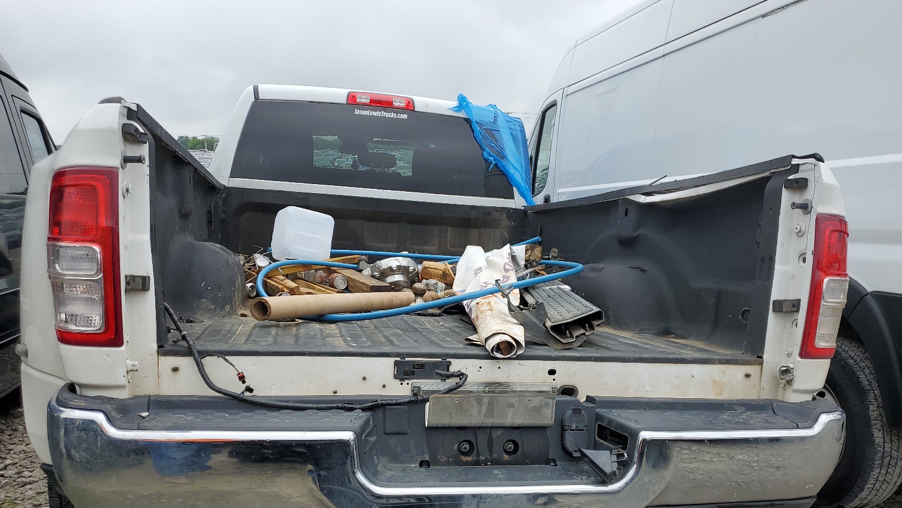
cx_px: 455
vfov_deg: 38.6
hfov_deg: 64.3
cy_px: 332
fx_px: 718
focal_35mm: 30
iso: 50
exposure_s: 1/588
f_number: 1.5
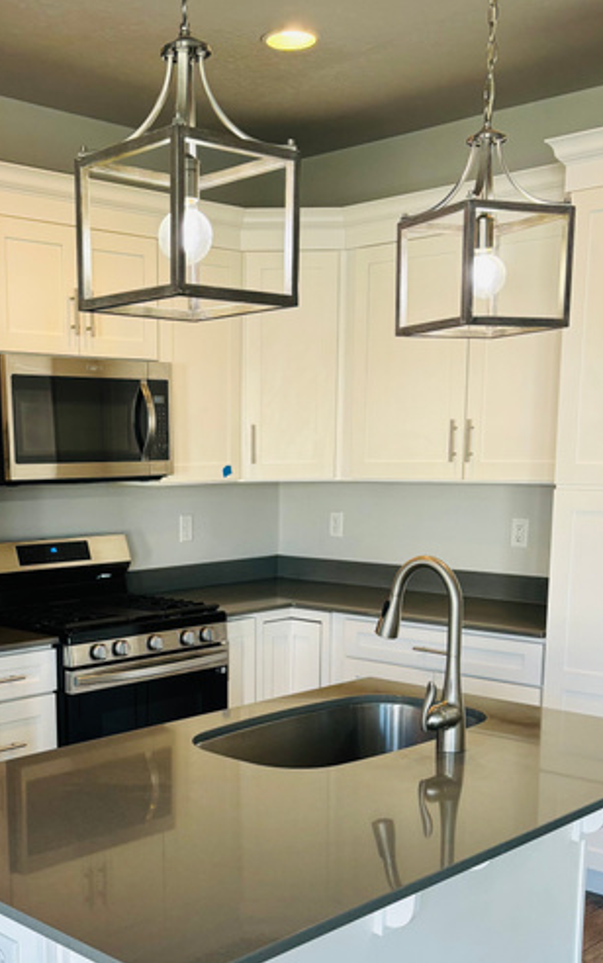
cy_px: 652
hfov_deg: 29.6
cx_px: 174
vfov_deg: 45.4
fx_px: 1129
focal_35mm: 43
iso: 80
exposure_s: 1/120
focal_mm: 5.96
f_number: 1.6
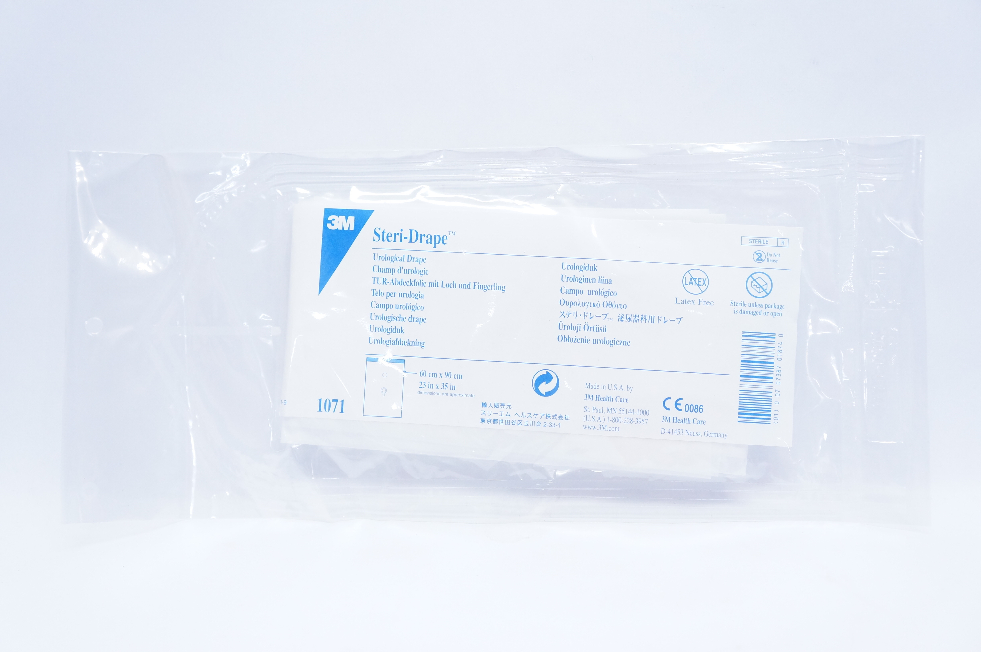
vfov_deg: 31.8
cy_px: 326
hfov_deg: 46.4
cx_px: 490
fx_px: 1143
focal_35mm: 42
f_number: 4.5
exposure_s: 1/160
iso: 1600
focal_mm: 28
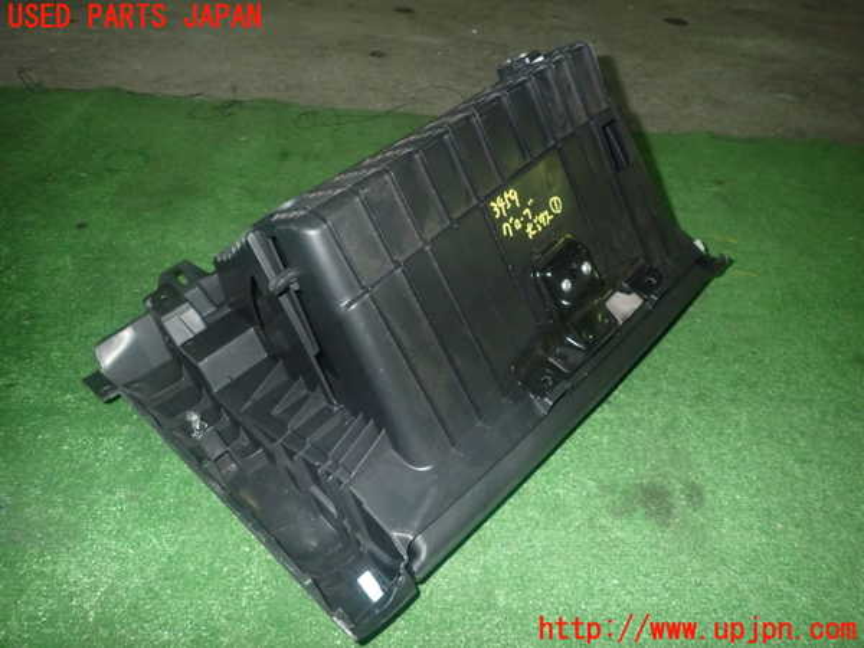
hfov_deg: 69.4
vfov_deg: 54.9
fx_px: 624
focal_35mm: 25
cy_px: 324
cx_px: 432
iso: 800
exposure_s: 1/30
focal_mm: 4.5
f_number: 5.6
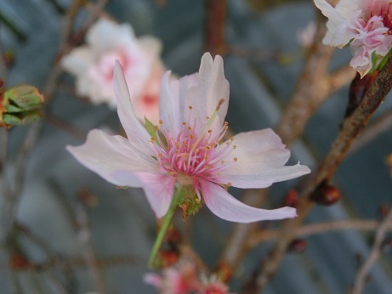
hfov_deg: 50.1
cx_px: 196
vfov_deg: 38.7
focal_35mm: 37
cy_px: 147
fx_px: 419
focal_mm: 6.5
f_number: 4.1
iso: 250
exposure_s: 1/125
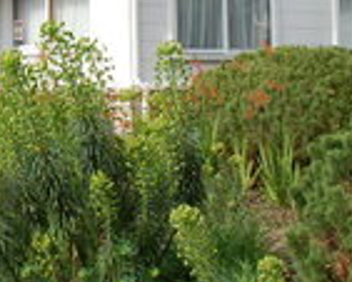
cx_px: 17
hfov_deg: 20.3
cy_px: 45
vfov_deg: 16.6
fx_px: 959
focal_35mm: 92
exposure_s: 1/250
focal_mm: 18
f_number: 8
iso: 200
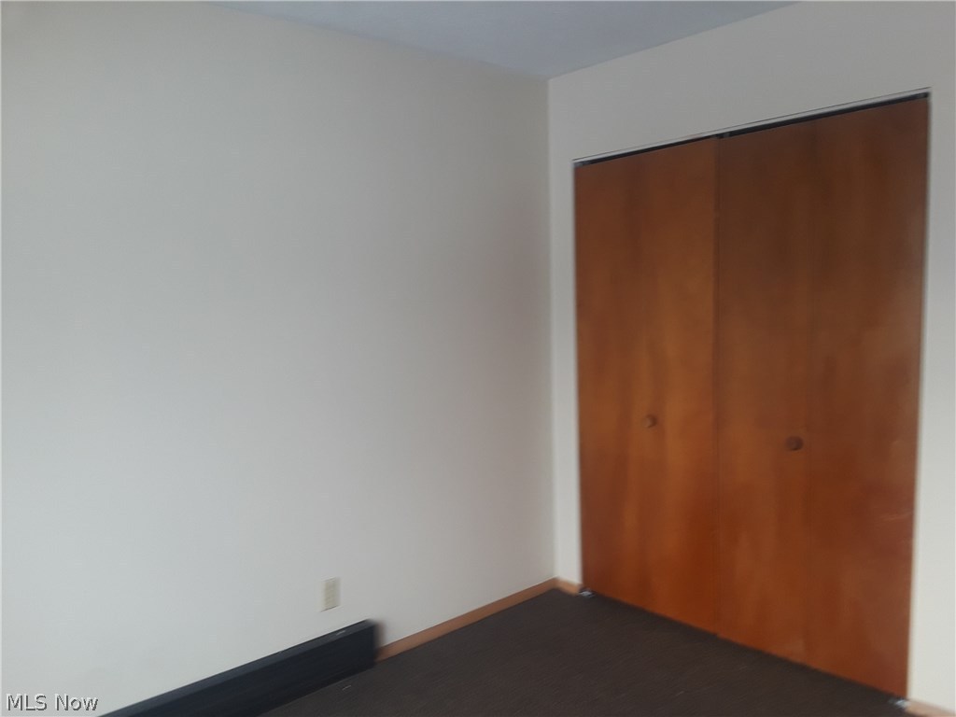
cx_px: 478
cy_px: 358
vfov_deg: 49.7
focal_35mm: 28
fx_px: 773
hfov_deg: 63.4
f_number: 1.9
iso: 50
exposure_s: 1/40
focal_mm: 2.9
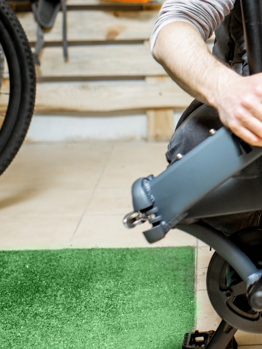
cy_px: 24
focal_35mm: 96
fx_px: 969
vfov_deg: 20.0
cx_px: 386
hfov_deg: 14.4
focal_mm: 35
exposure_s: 1/200
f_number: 2.2
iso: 320
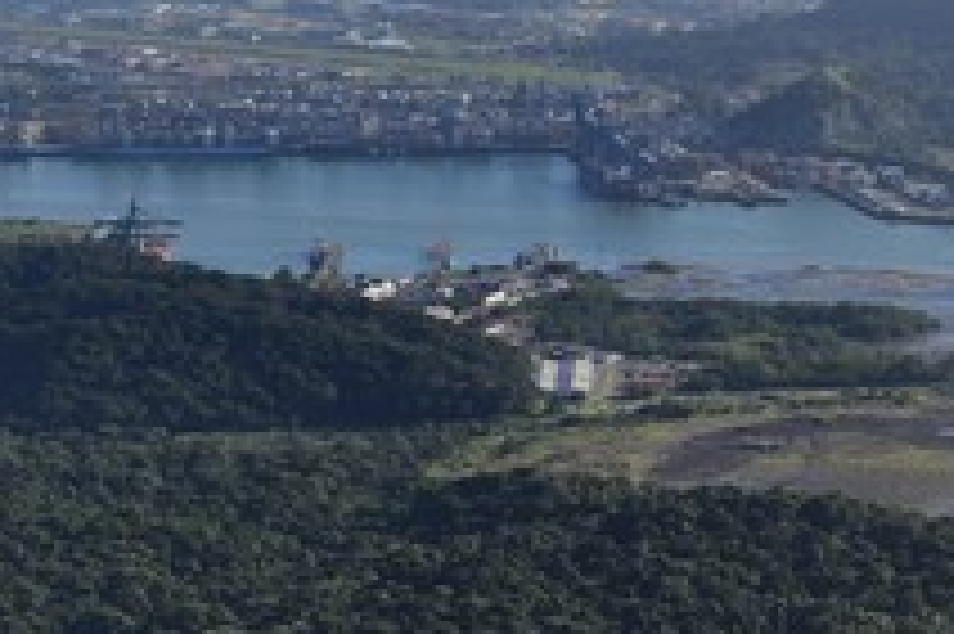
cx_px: 918
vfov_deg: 9.8
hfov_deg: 14.6
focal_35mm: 139
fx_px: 3681
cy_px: 153
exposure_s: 1/500
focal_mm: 70
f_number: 10
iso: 200
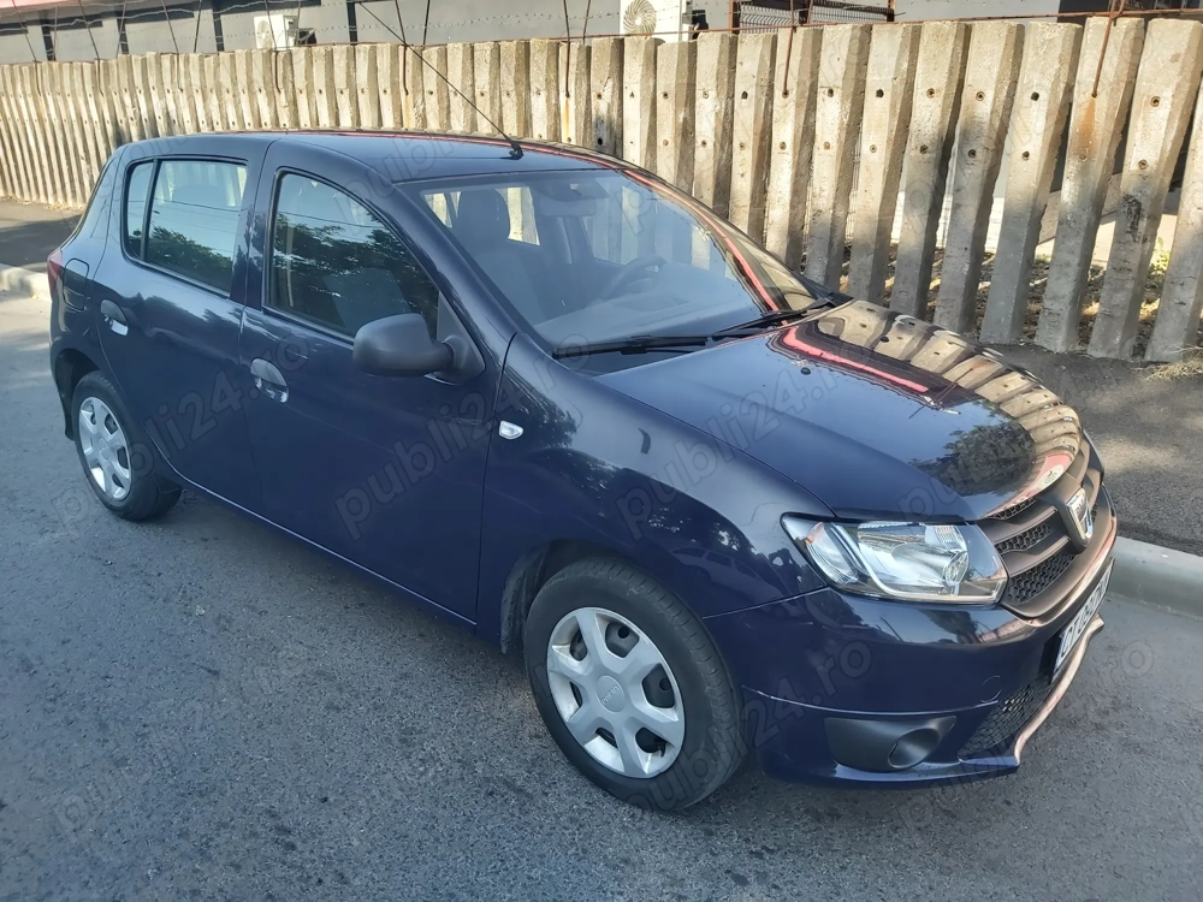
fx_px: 904
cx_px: 602
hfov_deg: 67.3
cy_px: 451
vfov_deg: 53.1
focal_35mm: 26
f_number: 1.7
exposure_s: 1/397
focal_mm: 3.92
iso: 64
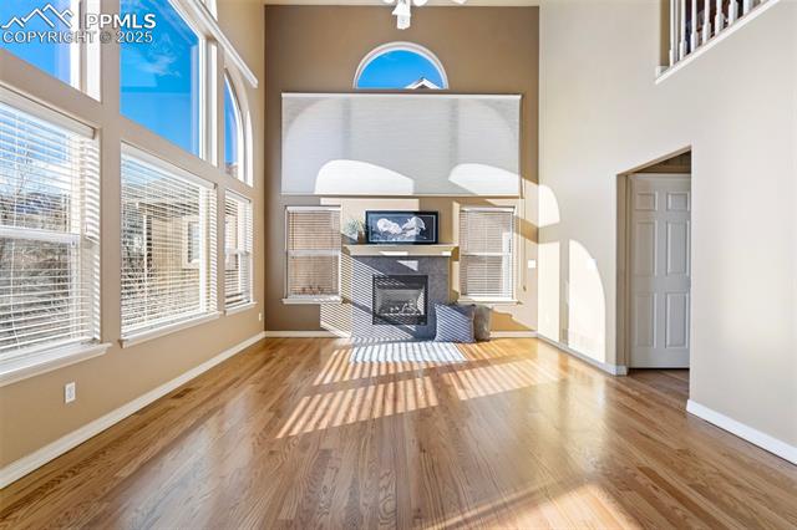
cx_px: 398
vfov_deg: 73.7
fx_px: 354
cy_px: 265
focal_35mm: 16
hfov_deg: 96.8
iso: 50
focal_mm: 16
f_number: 5.6
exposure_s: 1/8
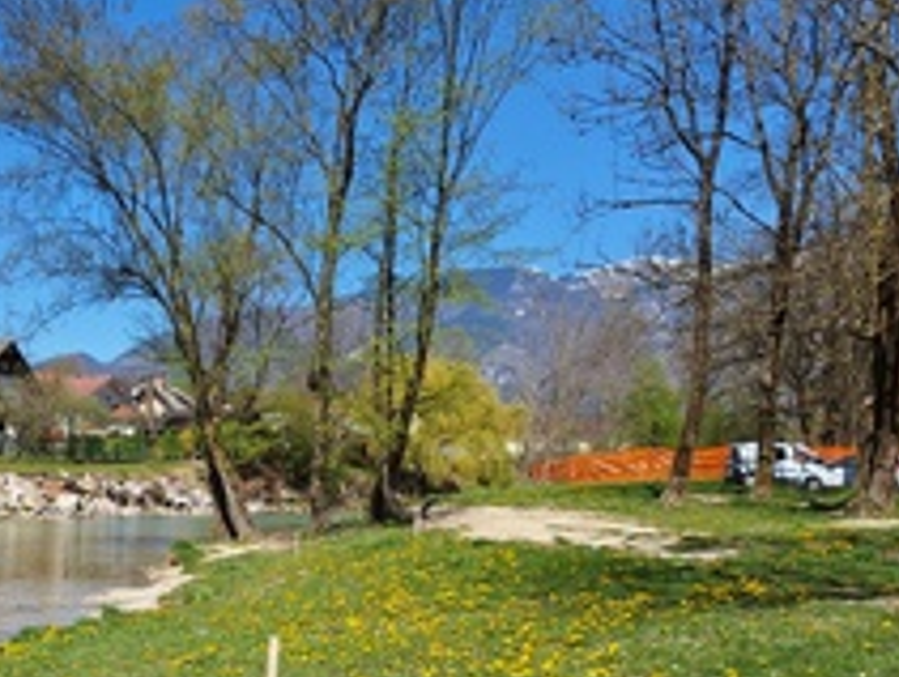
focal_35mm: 49
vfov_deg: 28.4
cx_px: 34
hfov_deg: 35.7
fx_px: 1275
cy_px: 630
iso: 40
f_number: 1.8
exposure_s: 1/2257
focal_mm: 5.54
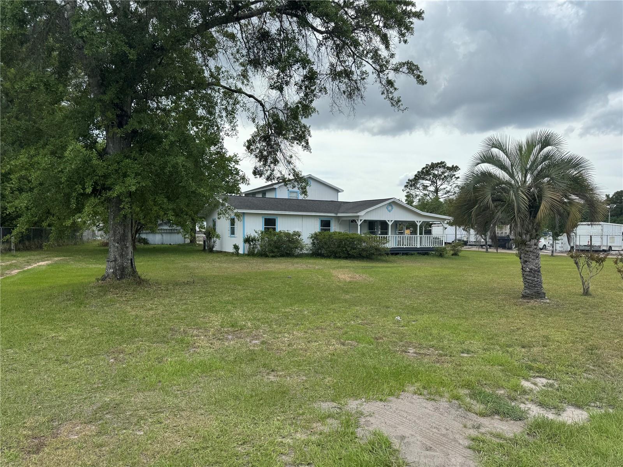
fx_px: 432
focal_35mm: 24
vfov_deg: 56.8
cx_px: 312
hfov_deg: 71.6
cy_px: 234
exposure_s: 1/3597
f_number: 1.78
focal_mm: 6.76
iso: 80
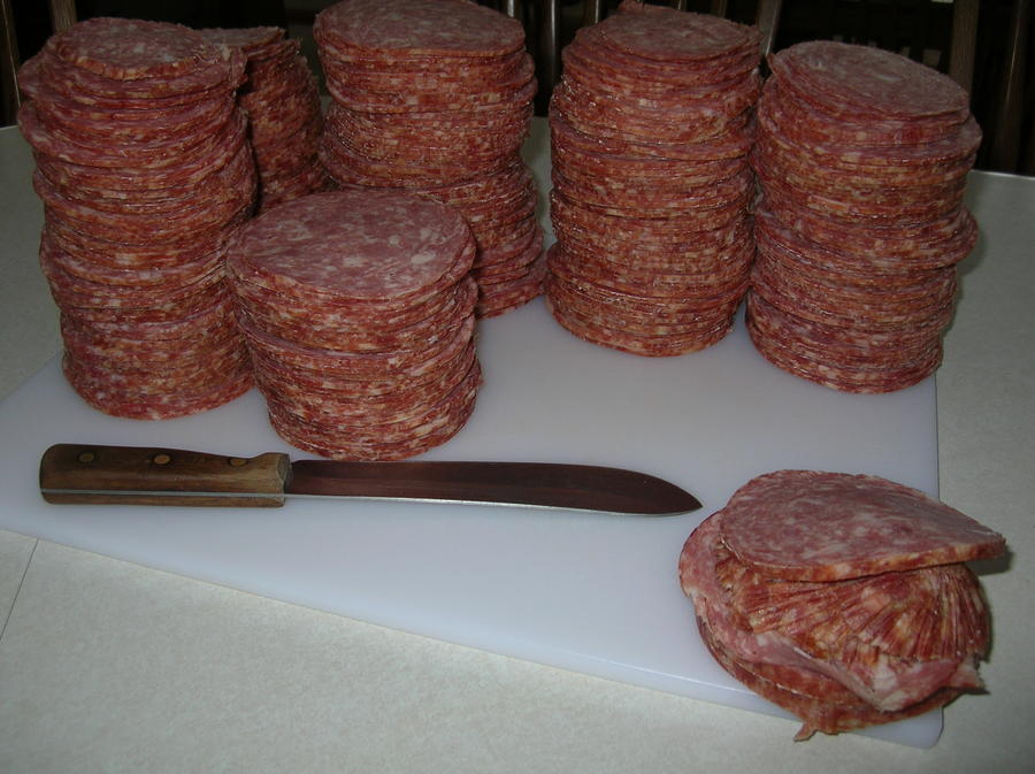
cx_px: 518
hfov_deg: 51.4
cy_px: 387
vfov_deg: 39.6
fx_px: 1075
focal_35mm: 36
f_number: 2.7
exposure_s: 1/60.1
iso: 50
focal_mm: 6
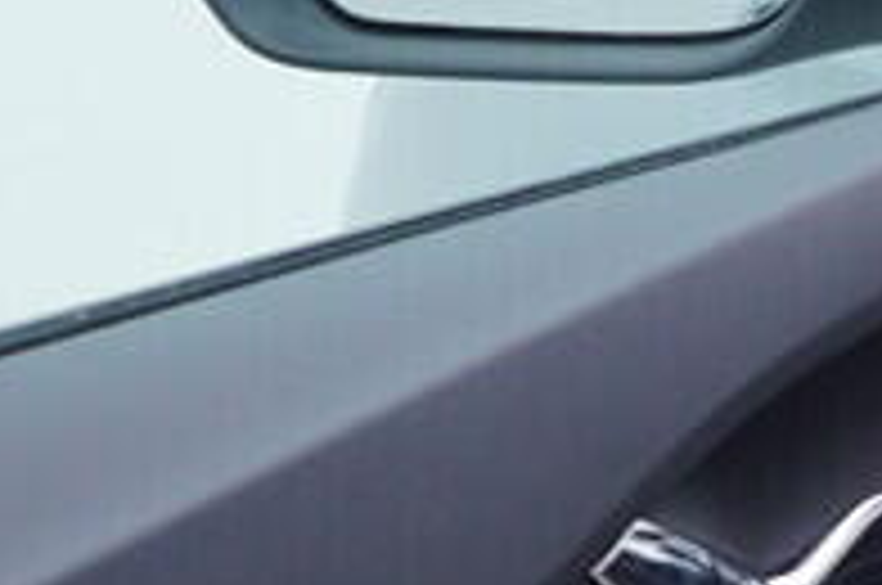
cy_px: 284
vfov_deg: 5.2
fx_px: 6482
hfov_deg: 7.1
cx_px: 2475
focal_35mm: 265
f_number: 3.2
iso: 125
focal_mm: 24
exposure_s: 1/50
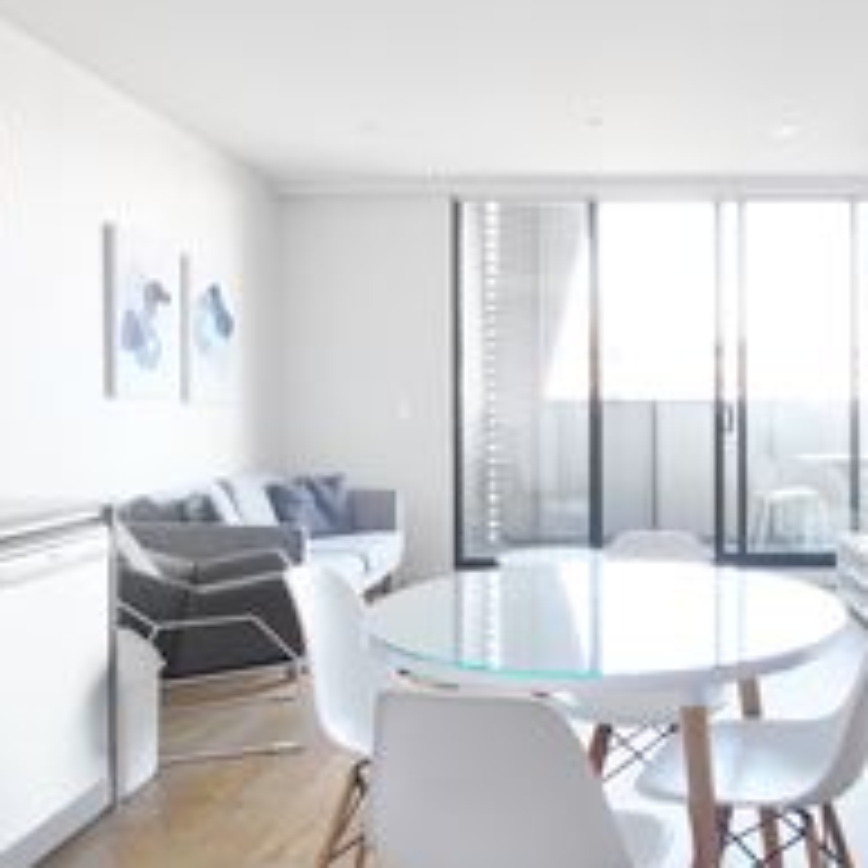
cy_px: 403
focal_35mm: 31
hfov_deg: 50.3
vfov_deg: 52.5
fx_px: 879
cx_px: 652
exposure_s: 1/3
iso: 320
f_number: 10
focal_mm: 15
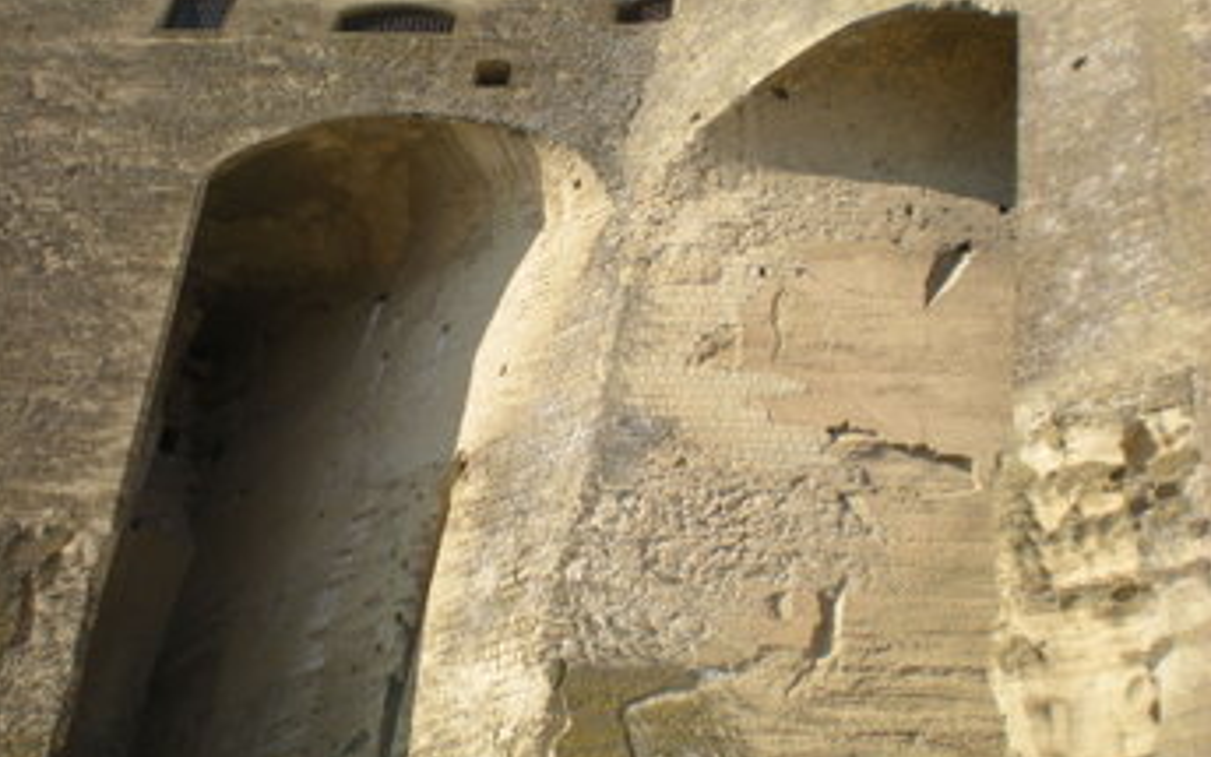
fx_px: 1353
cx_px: 602
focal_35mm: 41
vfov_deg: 31.2
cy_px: 361
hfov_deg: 48.2
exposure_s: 1/305
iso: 64
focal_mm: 6.3
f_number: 4.6
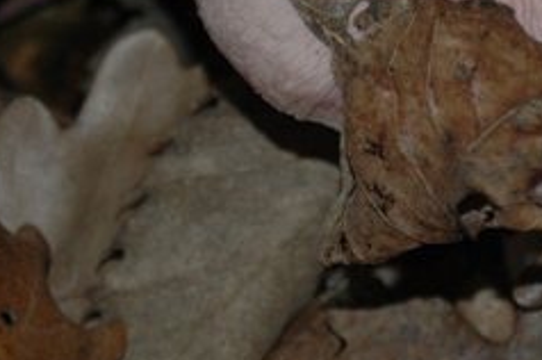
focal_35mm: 404
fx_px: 6074
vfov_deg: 3.4
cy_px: -7
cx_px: 444
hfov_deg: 5.1
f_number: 5.6
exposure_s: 1/60
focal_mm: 80
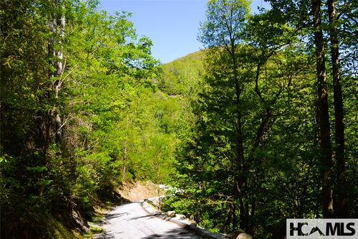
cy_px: 120
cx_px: 179
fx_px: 268
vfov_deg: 47.9
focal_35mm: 27
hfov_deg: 67.4
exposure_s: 1/200
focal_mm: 18
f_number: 5
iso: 100
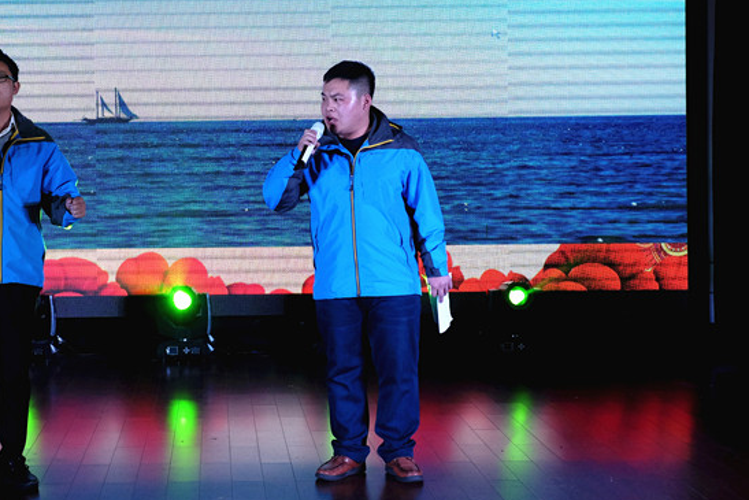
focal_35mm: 76
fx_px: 1582
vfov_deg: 17.9
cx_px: 205
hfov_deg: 26.4
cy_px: 172
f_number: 5.6
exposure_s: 1/480
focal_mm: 34.5
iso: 1600
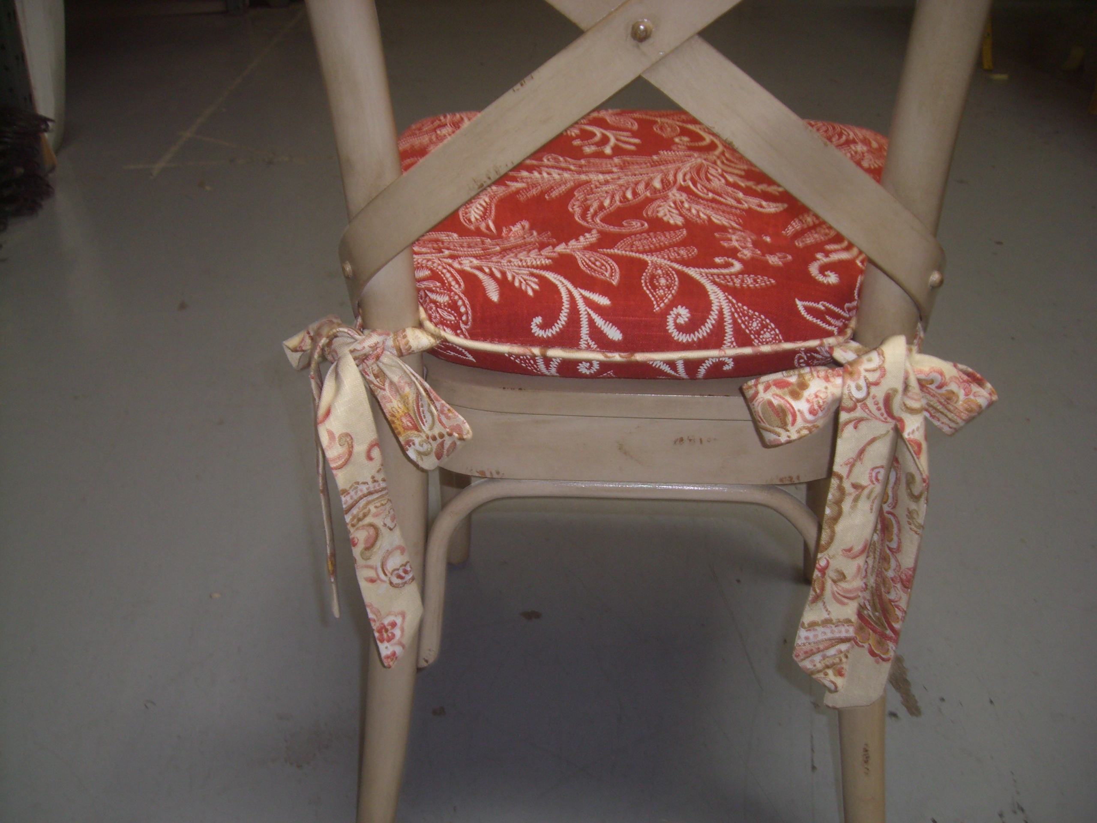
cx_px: 548
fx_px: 1204
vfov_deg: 37.7
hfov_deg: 49.0
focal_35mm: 38
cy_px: 412
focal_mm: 6.2
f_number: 2.7
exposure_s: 1/30
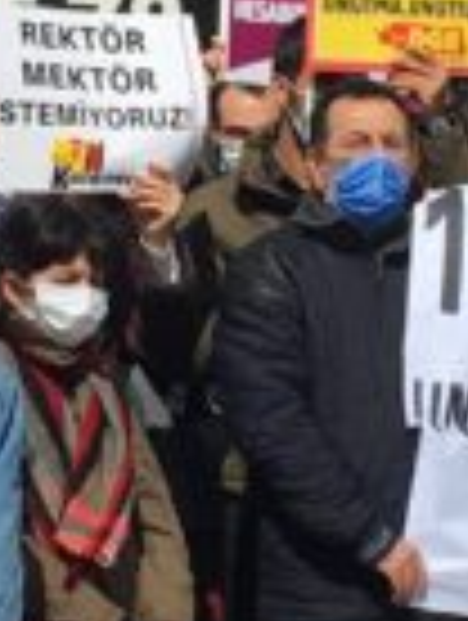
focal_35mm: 215
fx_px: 3864
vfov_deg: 9.2
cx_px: 225
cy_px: 176
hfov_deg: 6.9
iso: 25
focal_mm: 4.15
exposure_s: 1/3344
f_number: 2.2
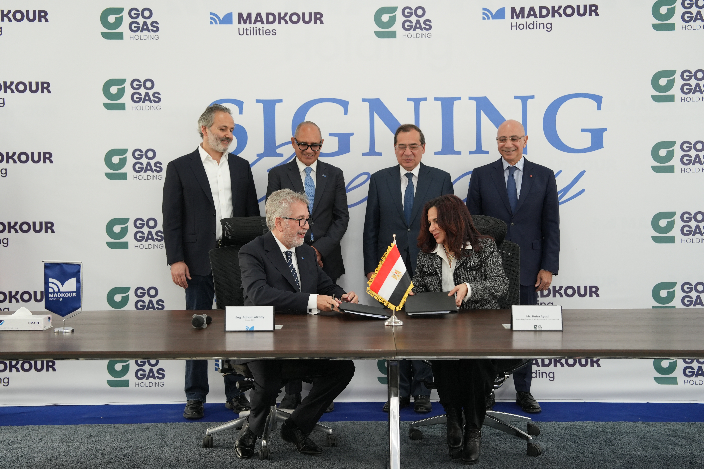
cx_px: 352
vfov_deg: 27.0
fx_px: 978
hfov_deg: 39.6
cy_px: 234
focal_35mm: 50
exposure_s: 1/160
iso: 1250
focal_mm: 50
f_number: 3.2
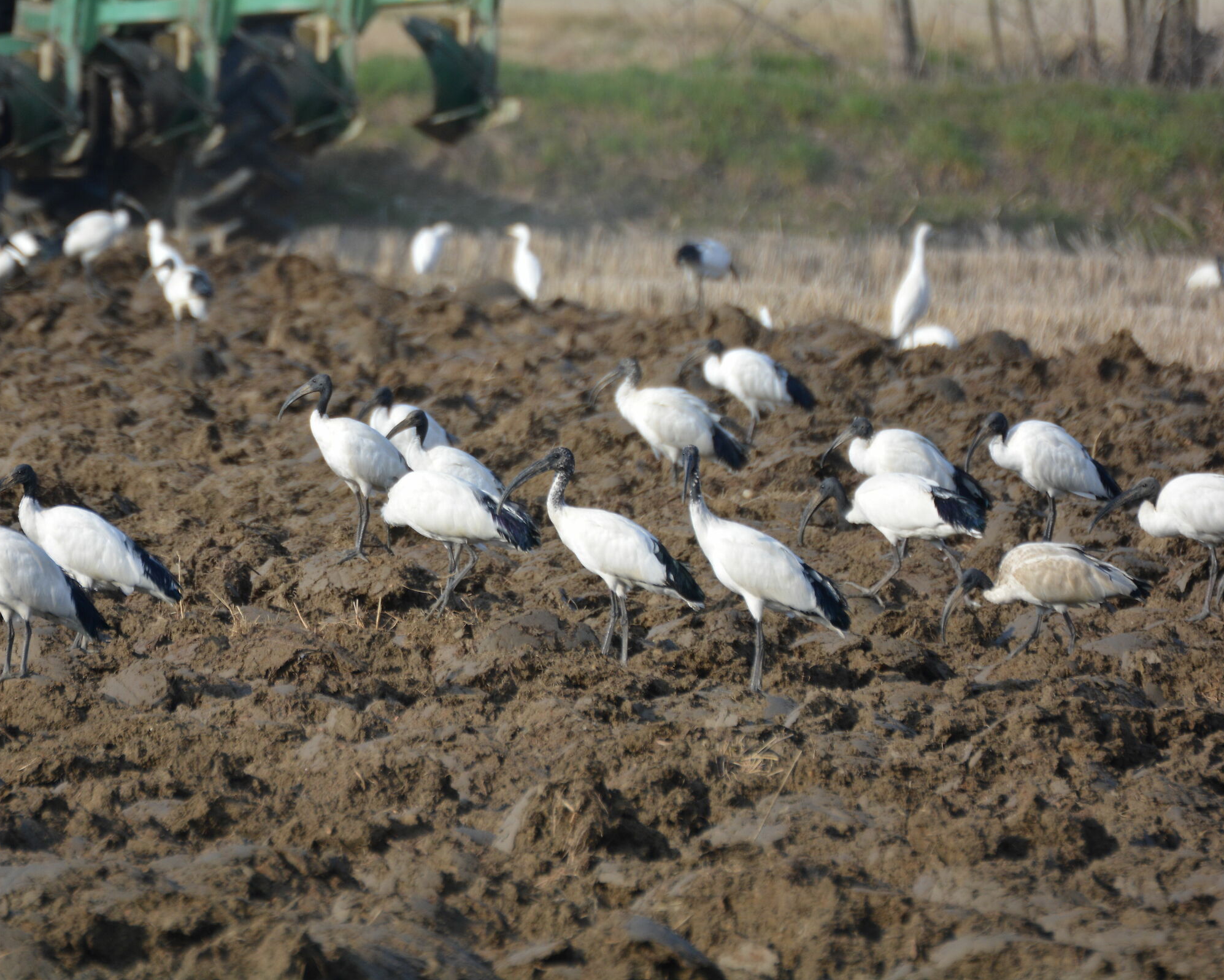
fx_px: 18403
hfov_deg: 3.8
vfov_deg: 3.0
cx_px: 506
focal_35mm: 508
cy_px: 489
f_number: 5.6
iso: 400
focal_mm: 300
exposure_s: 1/1000
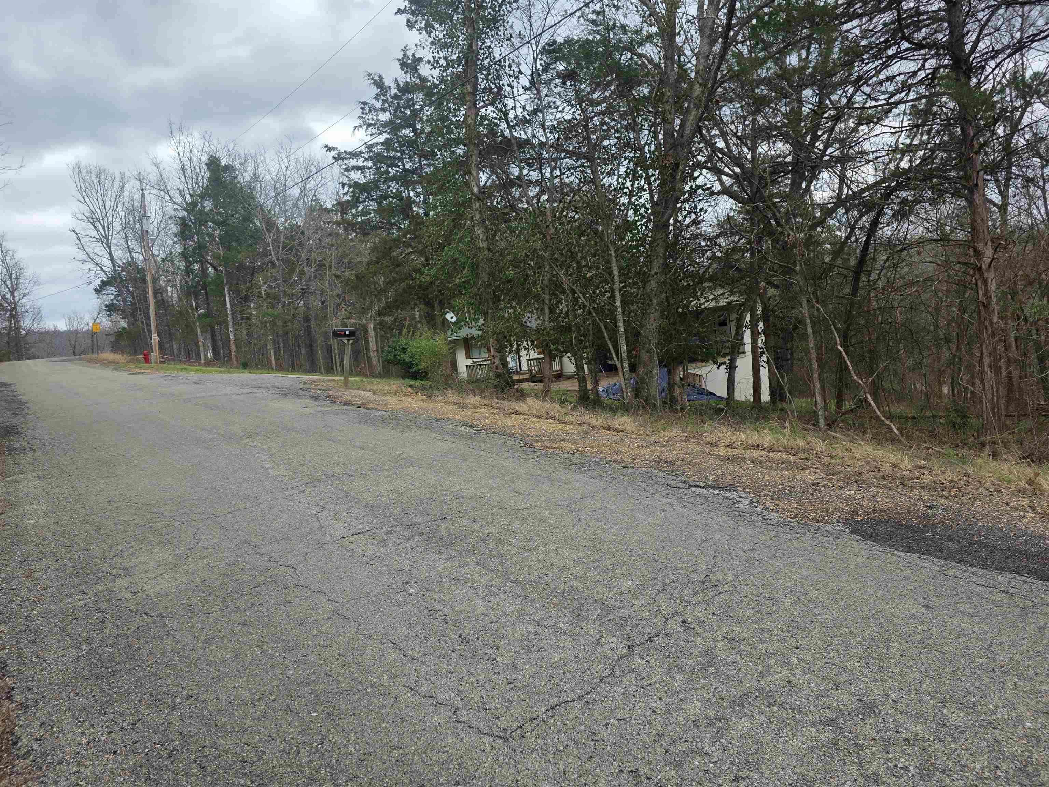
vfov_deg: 58.9
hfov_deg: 73.9
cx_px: 524
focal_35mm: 23
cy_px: 394
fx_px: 697
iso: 80
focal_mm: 6.3
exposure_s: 1/1889
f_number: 1.7
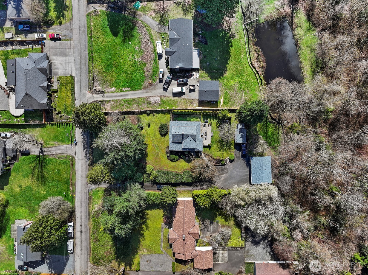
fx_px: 255
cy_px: 138
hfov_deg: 71.6
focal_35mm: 24
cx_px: 184
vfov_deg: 56.8
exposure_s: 1/120
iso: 100
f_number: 5
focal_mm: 12.29
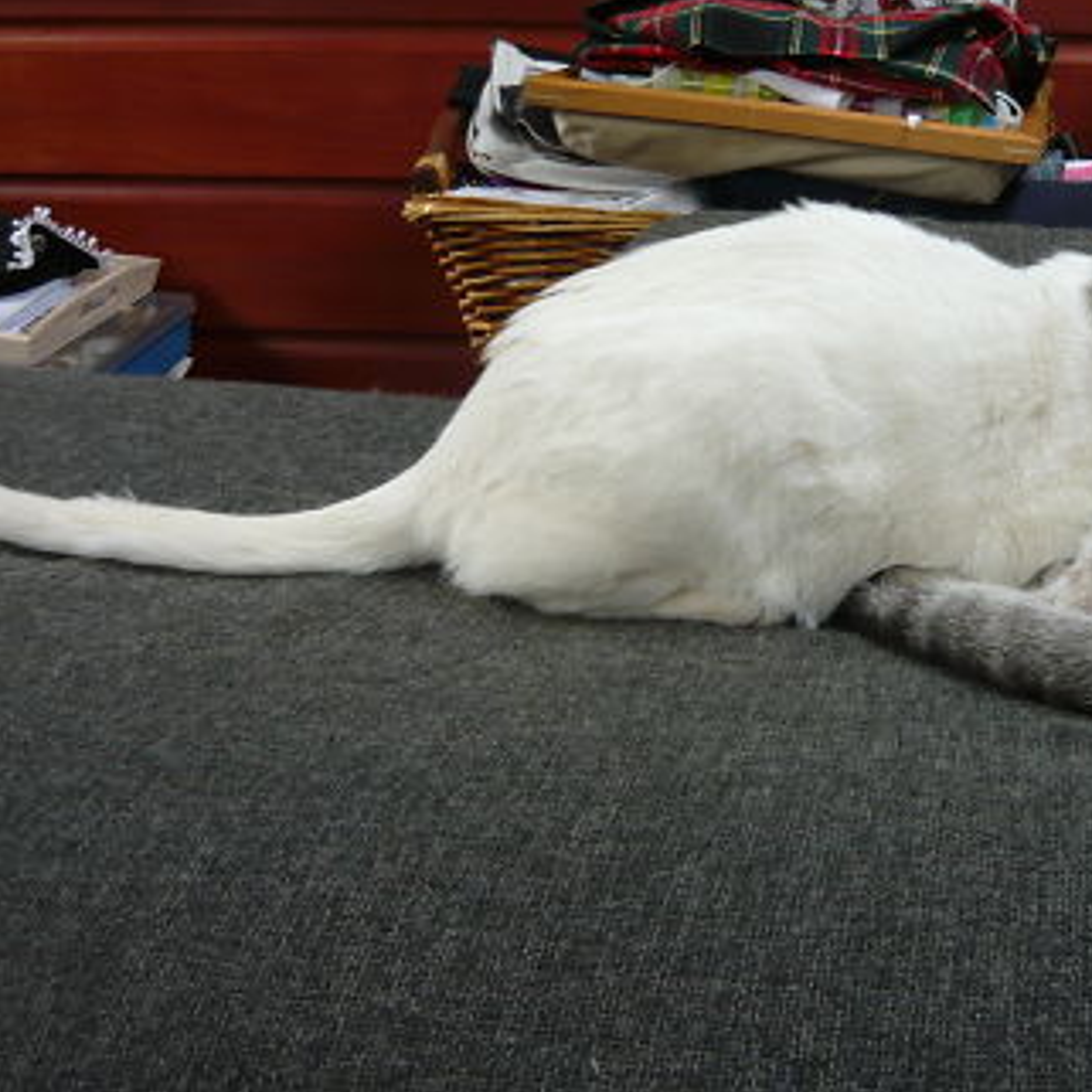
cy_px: 369
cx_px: 808
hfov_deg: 30.6
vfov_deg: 30.9
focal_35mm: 55
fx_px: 1963
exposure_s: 1/60
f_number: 2.8
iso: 100
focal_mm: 5.5
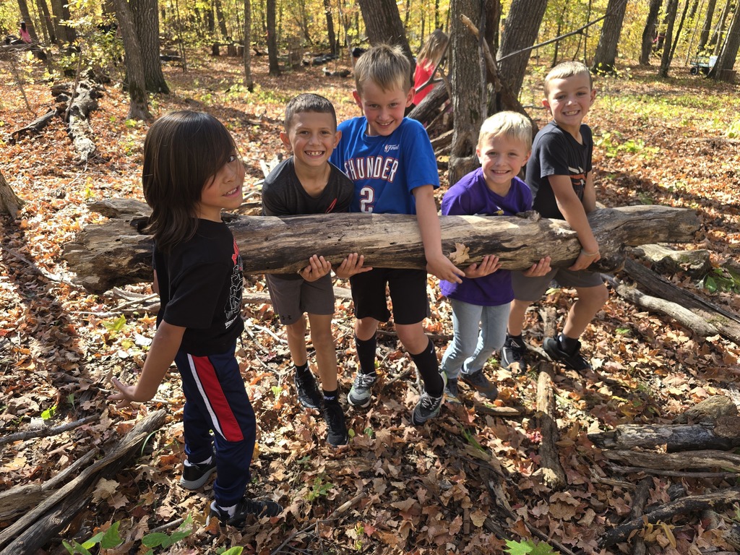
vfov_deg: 58.9
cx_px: 370
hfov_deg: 73.9
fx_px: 492
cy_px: 278
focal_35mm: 23
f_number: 1.7
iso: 12
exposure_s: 1/120
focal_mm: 6.3
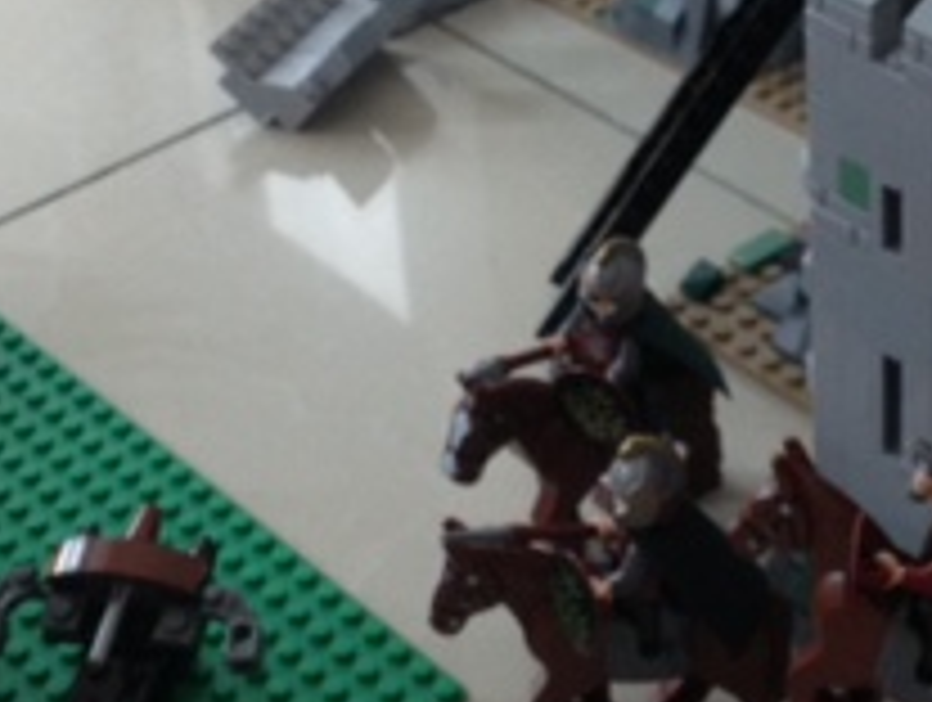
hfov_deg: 18.2
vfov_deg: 13.7
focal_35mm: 108
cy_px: 184
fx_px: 2913
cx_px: 540
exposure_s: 1/20
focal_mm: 4.28
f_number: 2.4
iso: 100
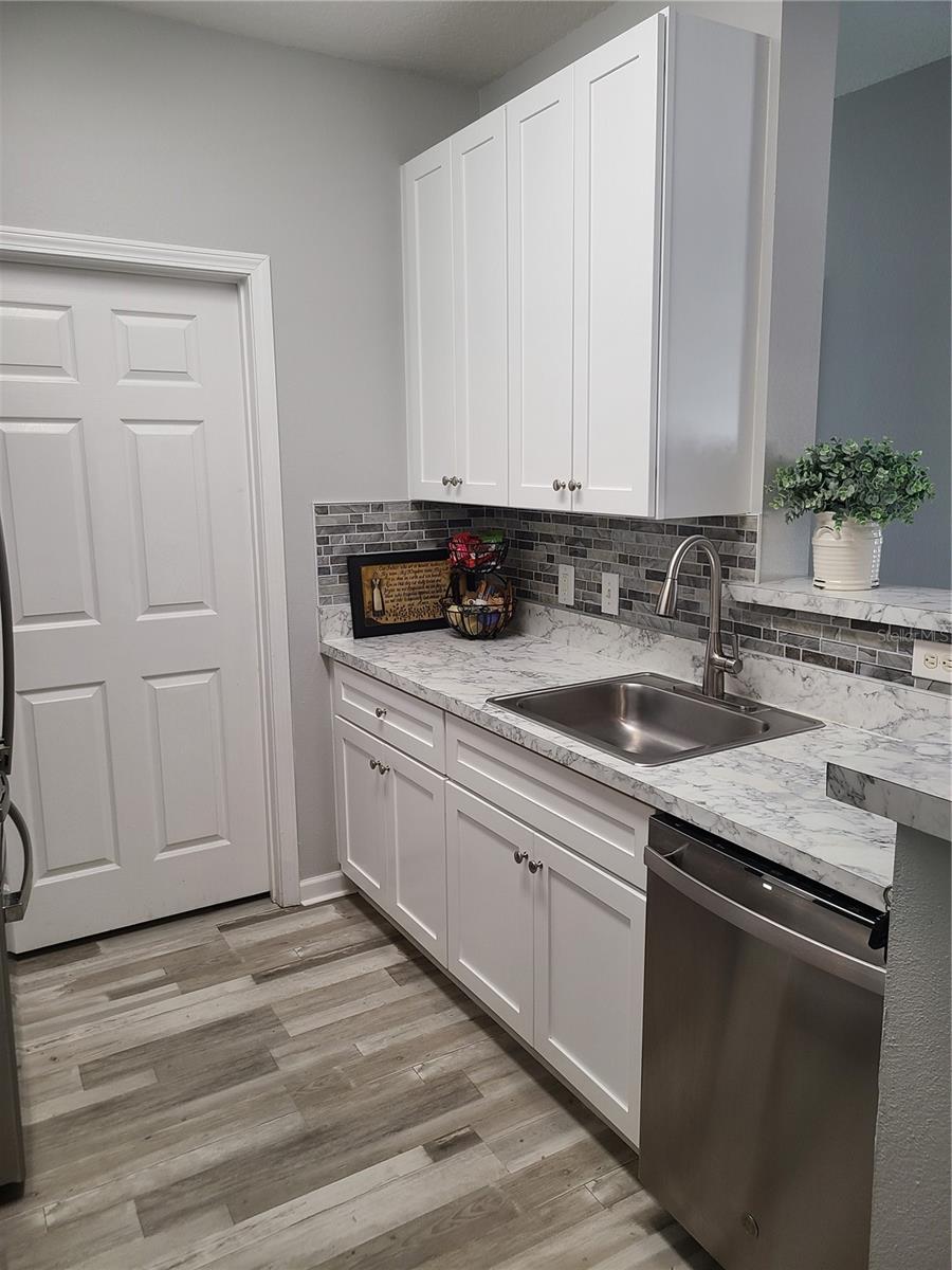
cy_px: 635
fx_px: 953
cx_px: 476
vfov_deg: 67.3
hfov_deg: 53.1
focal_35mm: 26
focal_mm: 5.4
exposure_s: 1/60
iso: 100
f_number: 1.8
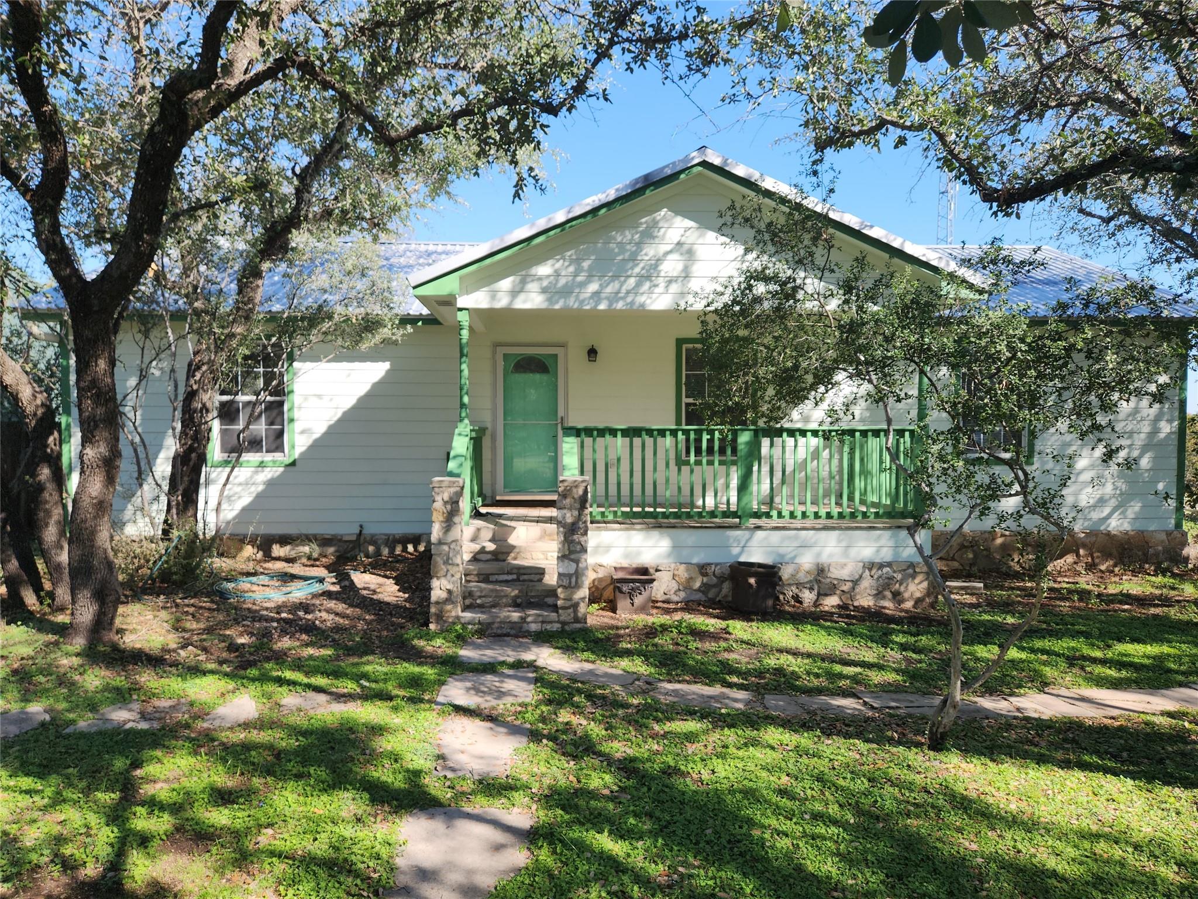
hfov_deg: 73.9
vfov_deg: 58.9
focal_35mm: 23
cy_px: 450
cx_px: 599
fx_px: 796
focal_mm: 5.4
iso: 20
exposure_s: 1/599
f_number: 1.8
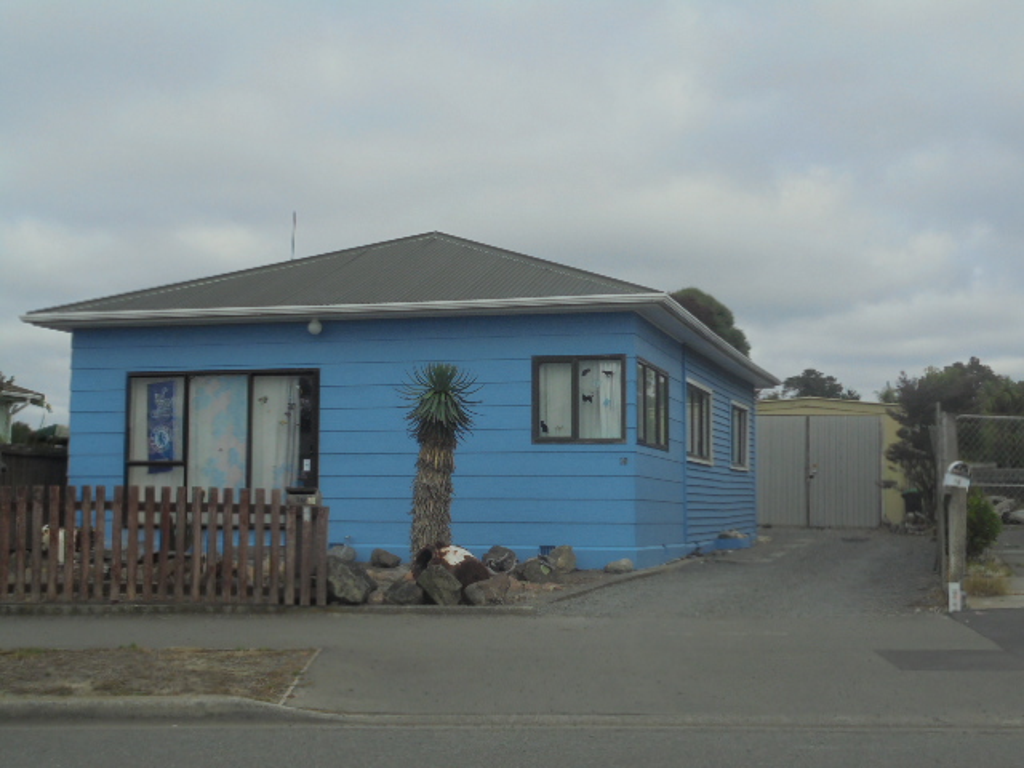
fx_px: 1450
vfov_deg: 29.7
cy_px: 384
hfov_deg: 38.9
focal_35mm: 49
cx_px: 512
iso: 100
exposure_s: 1/500
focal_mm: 8.9
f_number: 4.8
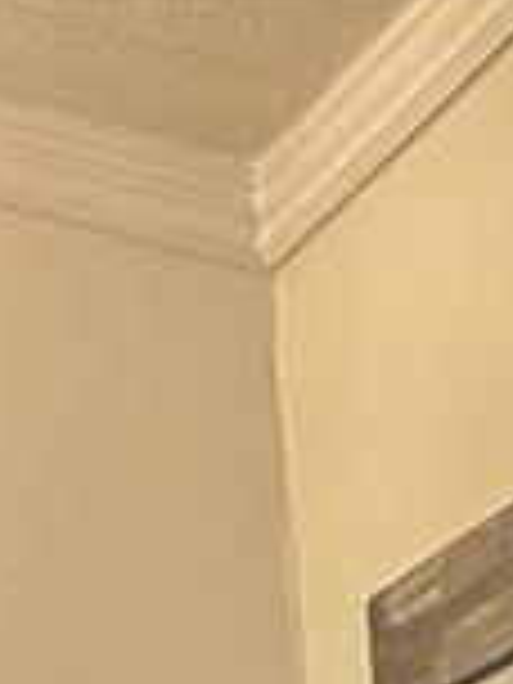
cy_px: 2682
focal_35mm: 189
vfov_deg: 7.5
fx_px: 3735
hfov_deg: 7.8
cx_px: 567
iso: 400
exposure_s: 1/60
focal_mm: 6.86
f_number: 1.78
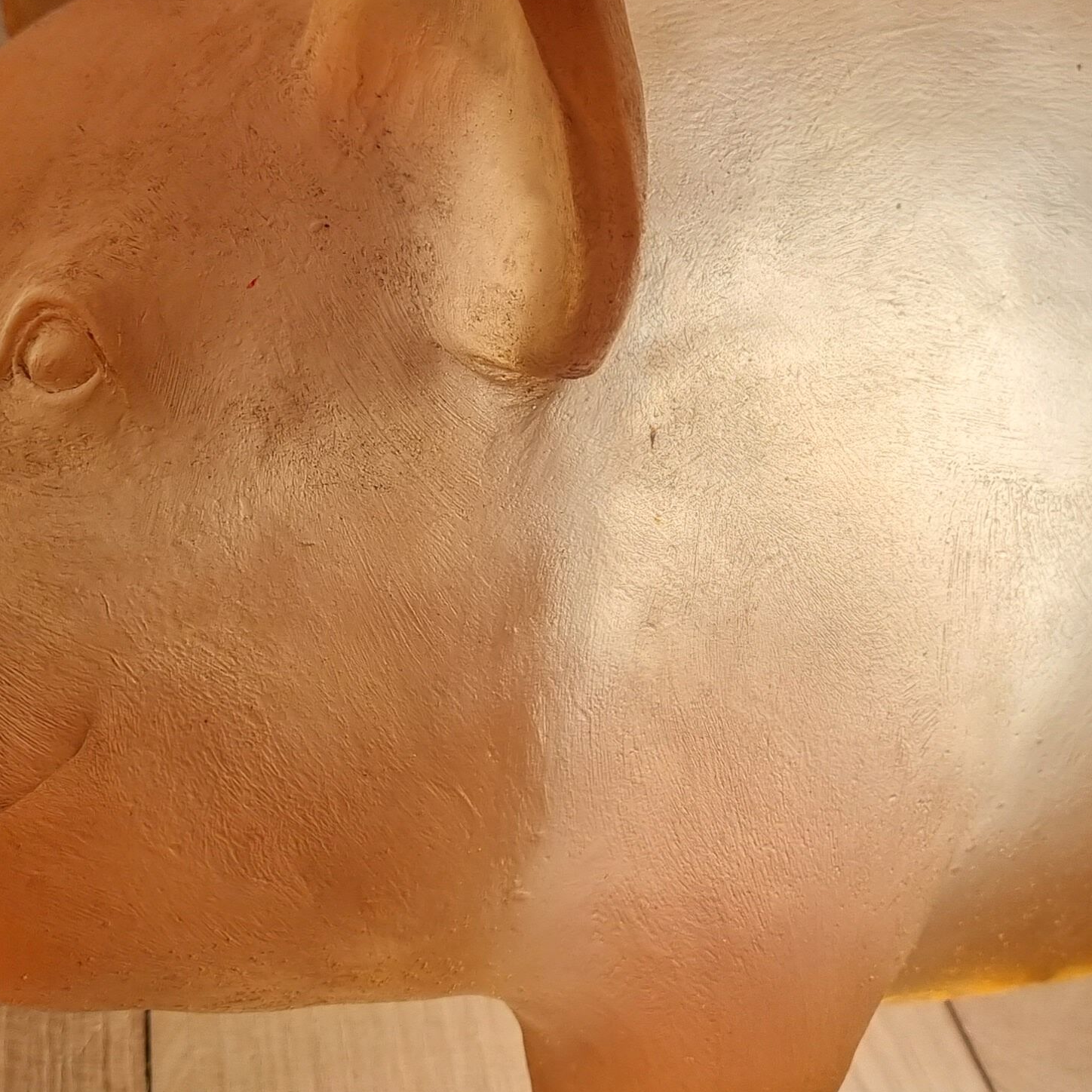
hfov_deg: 26.8
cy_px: 514
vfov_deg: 26.9
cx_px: 712
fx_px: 2284
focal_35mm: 64
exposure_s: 1/157
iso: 50
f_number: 1.8
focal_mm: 5.4
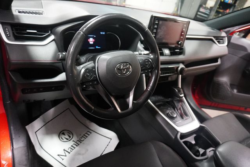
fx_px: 167
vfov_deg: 53.2
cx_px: 125
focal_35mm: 24
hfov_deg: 73.7
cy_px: 84
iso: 6400
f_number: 3.5
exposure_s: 1/60
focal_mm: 16
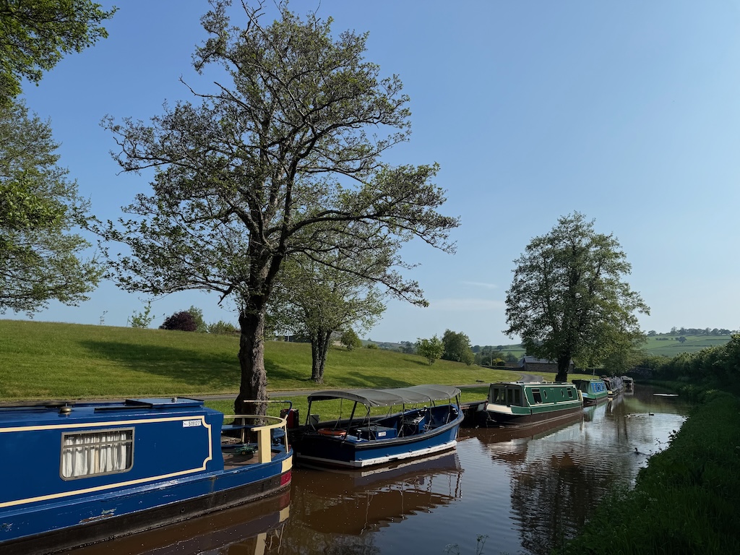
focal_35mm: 24
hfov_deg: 71.6
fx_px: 513
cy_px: 278
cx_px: 370
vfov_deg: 56.8
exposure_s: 1/5714
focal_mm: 6.76
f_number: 1.78
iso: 80
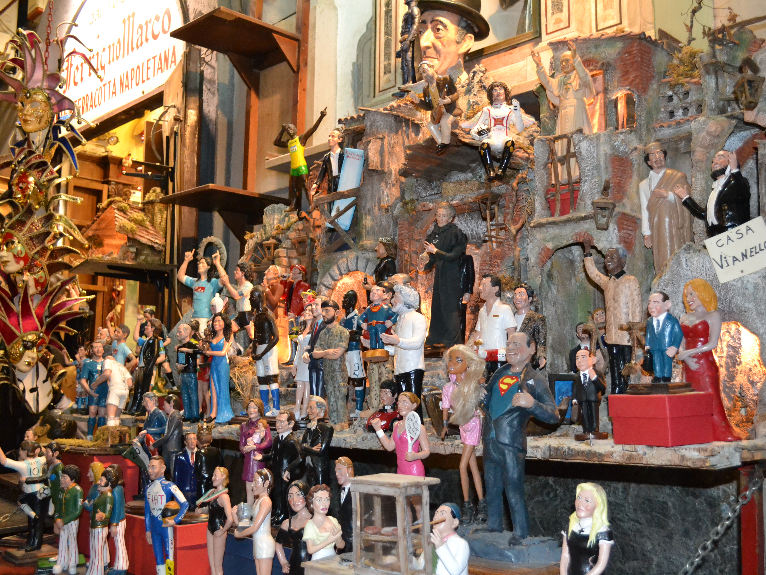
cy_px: 288
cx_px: 430
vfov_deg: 36.8
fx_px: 863
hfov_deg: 47.8
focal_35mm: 39
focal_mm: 24
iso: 3200
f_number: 4
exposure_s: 1/60
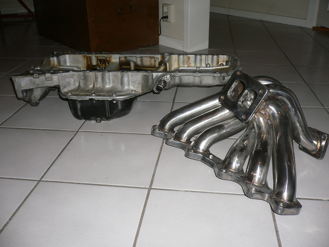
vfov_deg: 40.7
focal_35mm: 35
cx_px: 164
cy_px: 124
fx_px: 333
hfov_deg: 52.6
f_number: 2.8
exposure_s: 1/60
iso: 100
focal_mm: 5.8
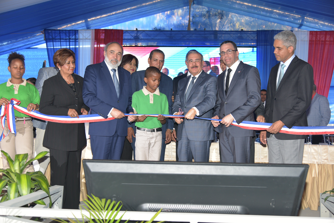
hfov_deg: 48.4
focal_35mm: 40
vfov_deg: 33.4
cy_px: 112
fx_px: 371
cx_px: 167
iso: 1000
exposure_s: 1/250
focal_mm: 40
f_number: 4
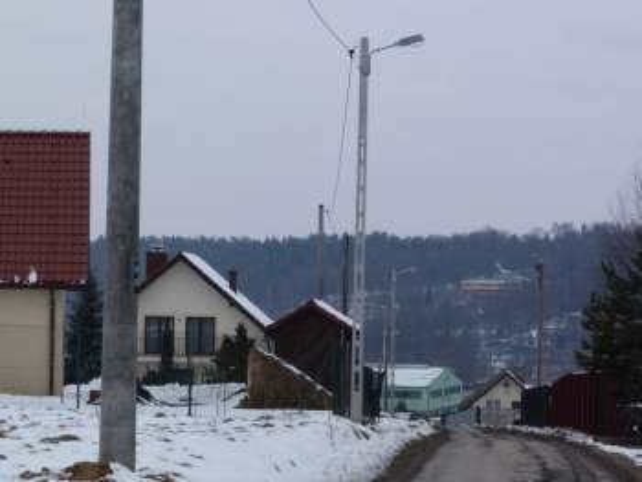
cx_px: 321
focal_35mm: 149
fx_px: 2765
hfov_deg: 13.2
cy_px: 241
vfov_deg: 10.0
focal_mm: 26.8
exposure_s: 1/400
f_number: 5.6
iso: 80
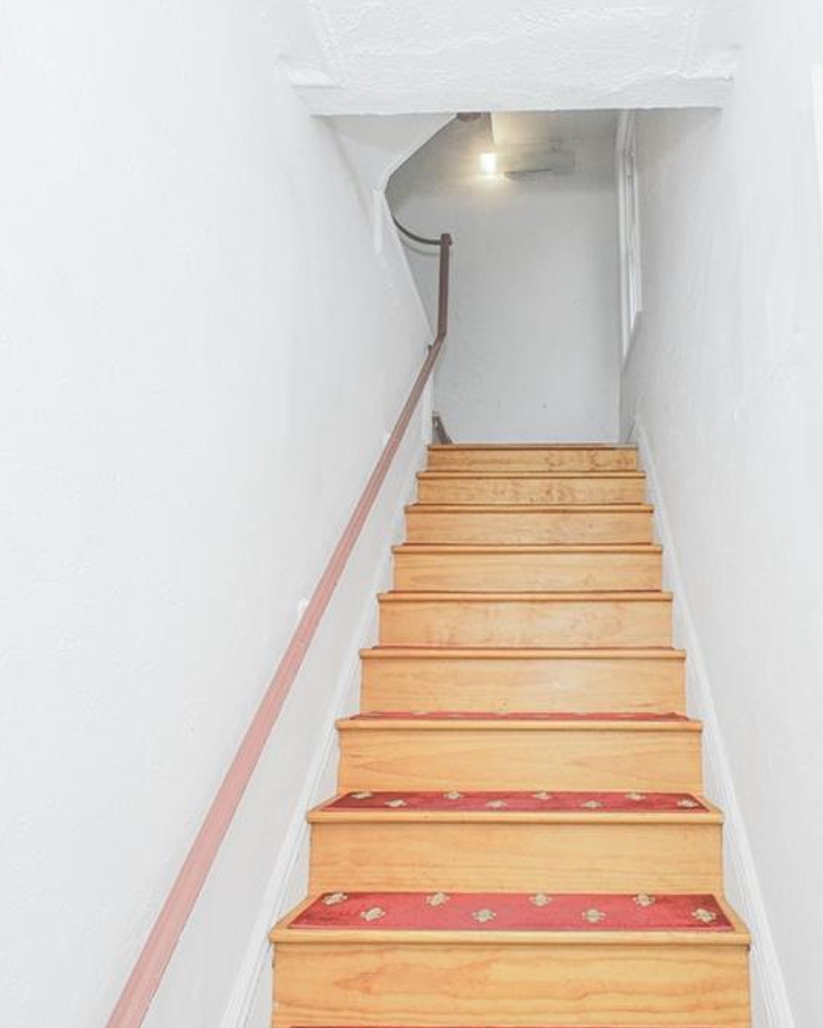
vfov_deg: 75.0
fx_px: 670
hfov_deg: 62.6
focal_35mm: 22
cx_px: 335
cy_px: 505
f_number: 8
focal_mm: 10
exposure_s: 1/125
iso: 1250
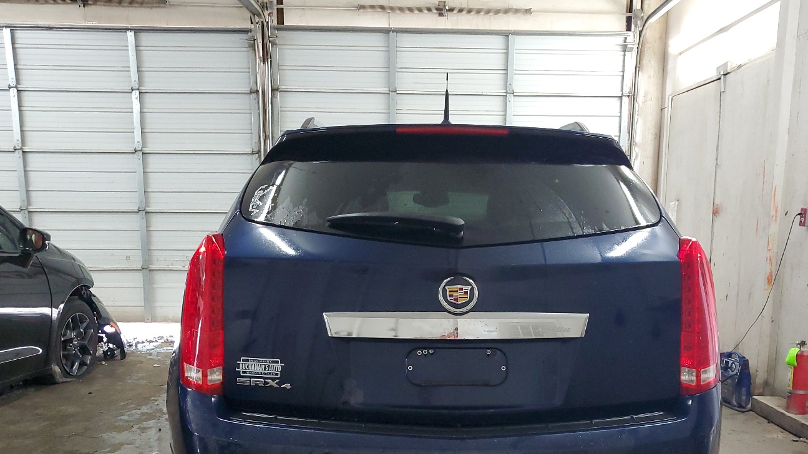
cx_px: 462
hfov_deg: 56.4
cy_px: 353
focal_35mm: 35
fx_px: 750
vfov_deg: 32.9
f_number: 1.5
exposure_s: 1/60.2
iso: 263
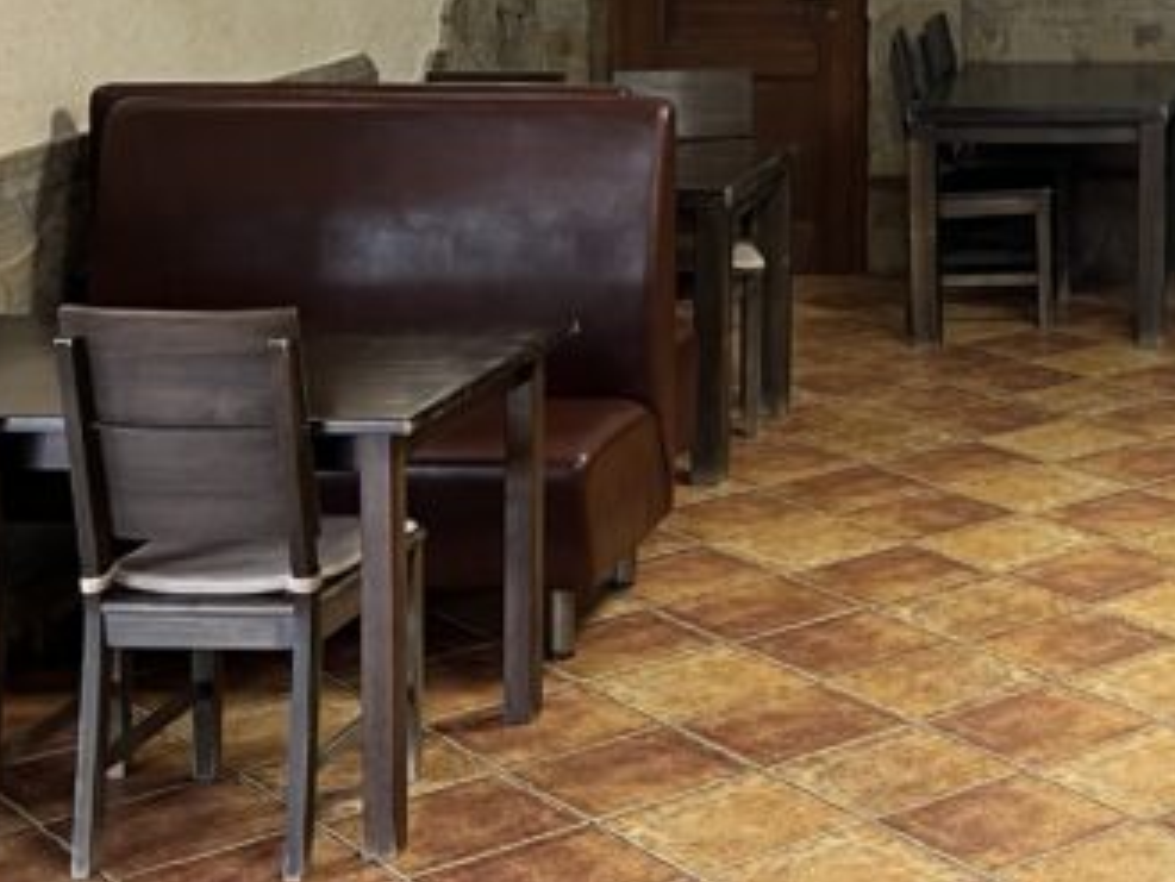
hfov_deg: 22.1
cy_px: -186
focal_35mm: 81
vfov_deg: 17.4
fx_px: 2750
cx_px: 1443
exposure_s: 1/50
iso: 80
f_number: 1.5
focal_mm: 5.7
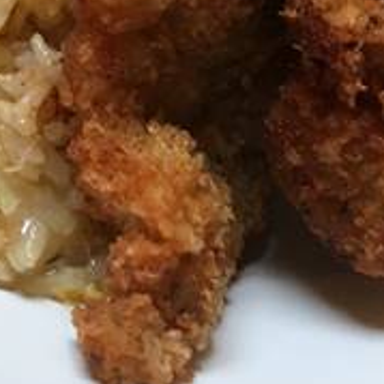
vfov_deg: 19.1
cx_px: 82
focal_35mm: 86
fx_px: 1079
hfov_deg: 20.0
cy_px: -67
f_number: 2.2
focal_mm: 4.15
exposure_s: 1/33
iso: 80
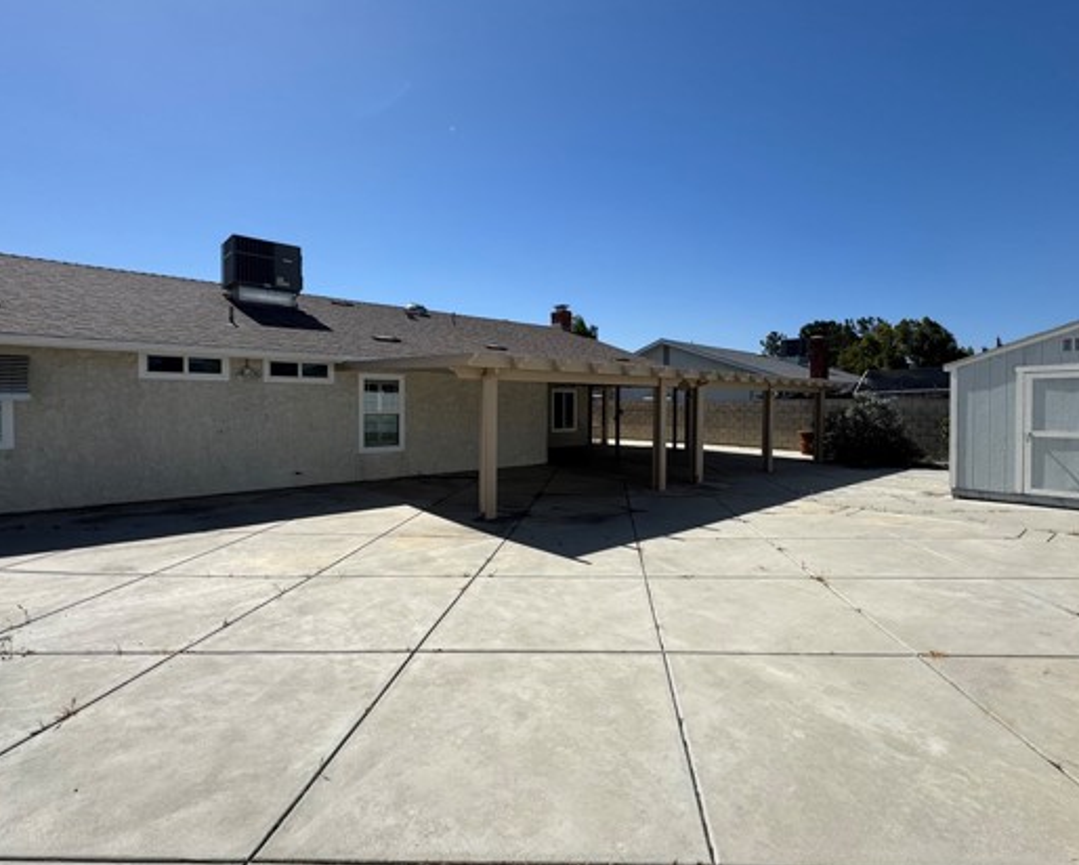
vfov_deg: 77.0
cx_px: 565
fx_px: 543
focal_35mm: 17
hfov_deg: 89.5
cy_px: 416
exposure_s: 1/3390
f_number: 2.2
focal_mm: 2.22
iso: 50
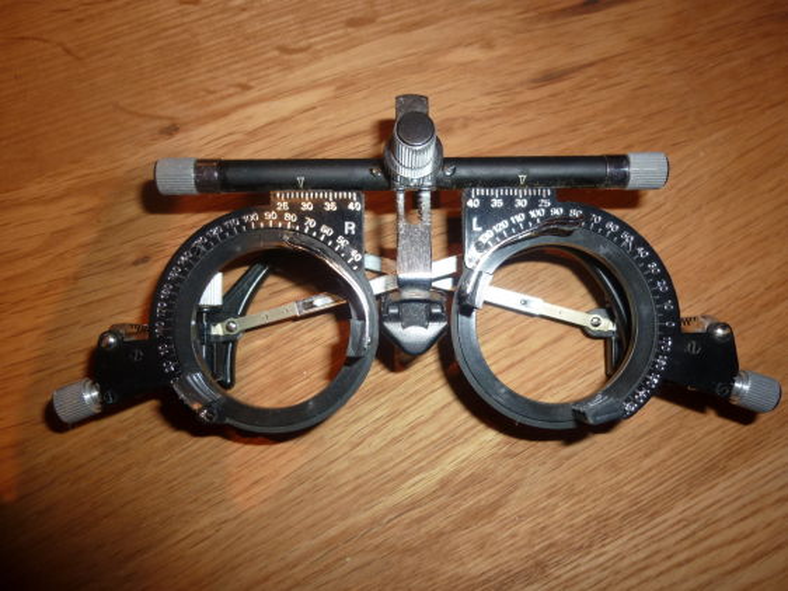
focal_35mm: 25
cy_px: 296
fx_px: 569
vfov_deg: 54.8
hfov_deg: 69.4
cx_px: 394
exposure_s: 1/30
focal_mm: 4.5
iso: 100
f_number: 3.3
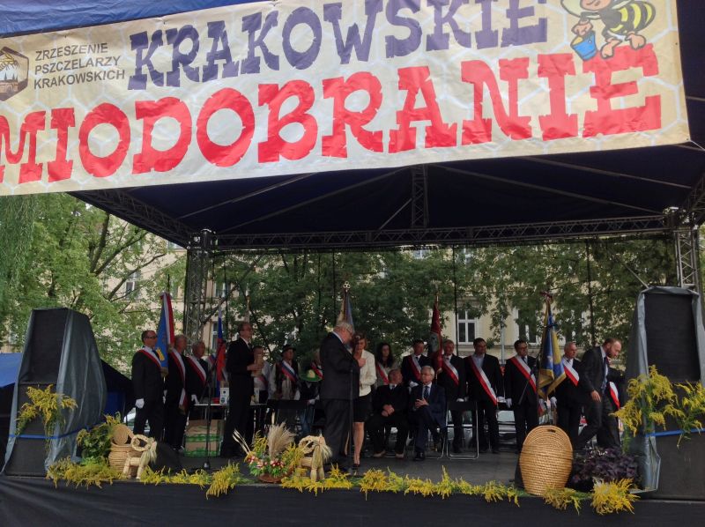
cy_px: 264
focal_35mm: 35
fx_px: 712
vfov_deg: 40.6
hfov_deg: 52.7
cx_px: 352
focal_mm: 4.28
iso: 50
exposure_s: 1/285
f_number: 2.4
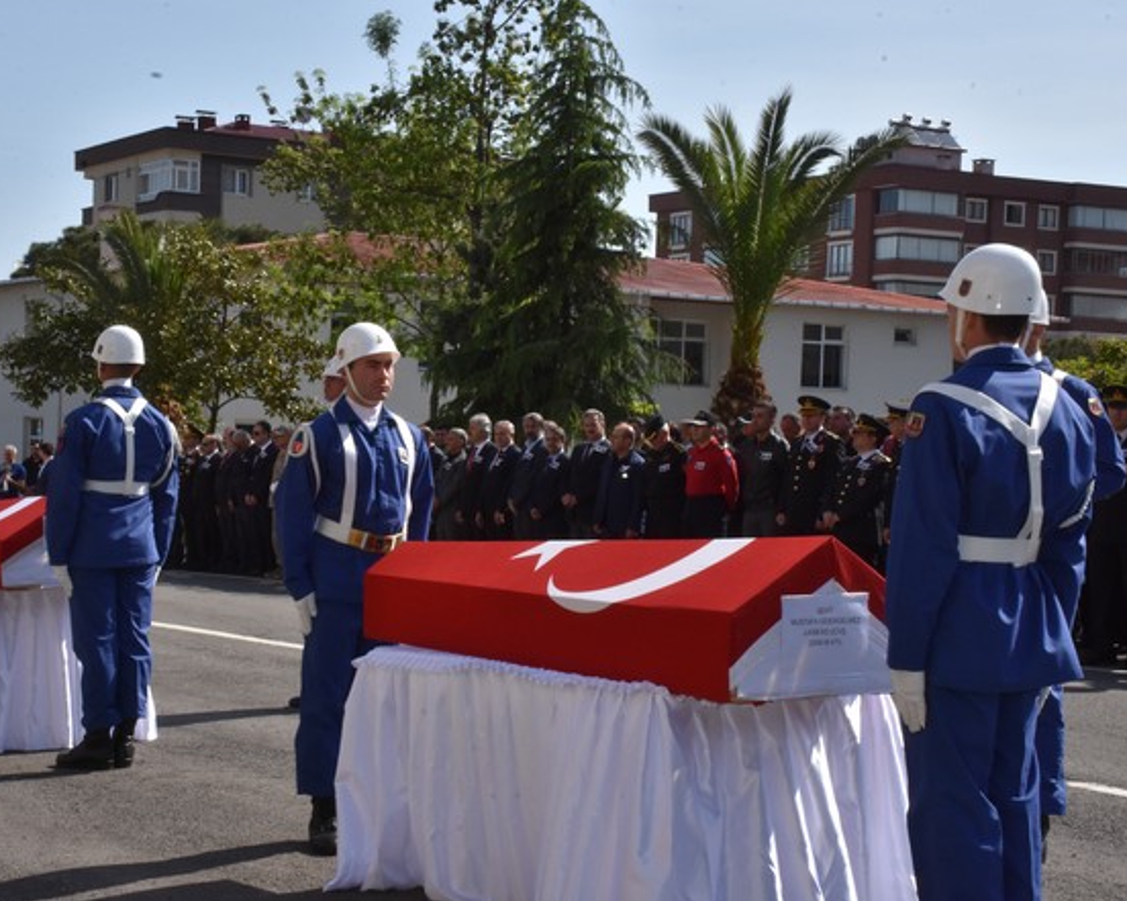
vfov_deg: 23.5
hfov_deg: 29.1
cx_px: 463
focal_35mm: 65
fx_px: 2167
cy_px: 455
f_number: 25
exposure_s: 1/250
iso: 800
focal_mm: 38
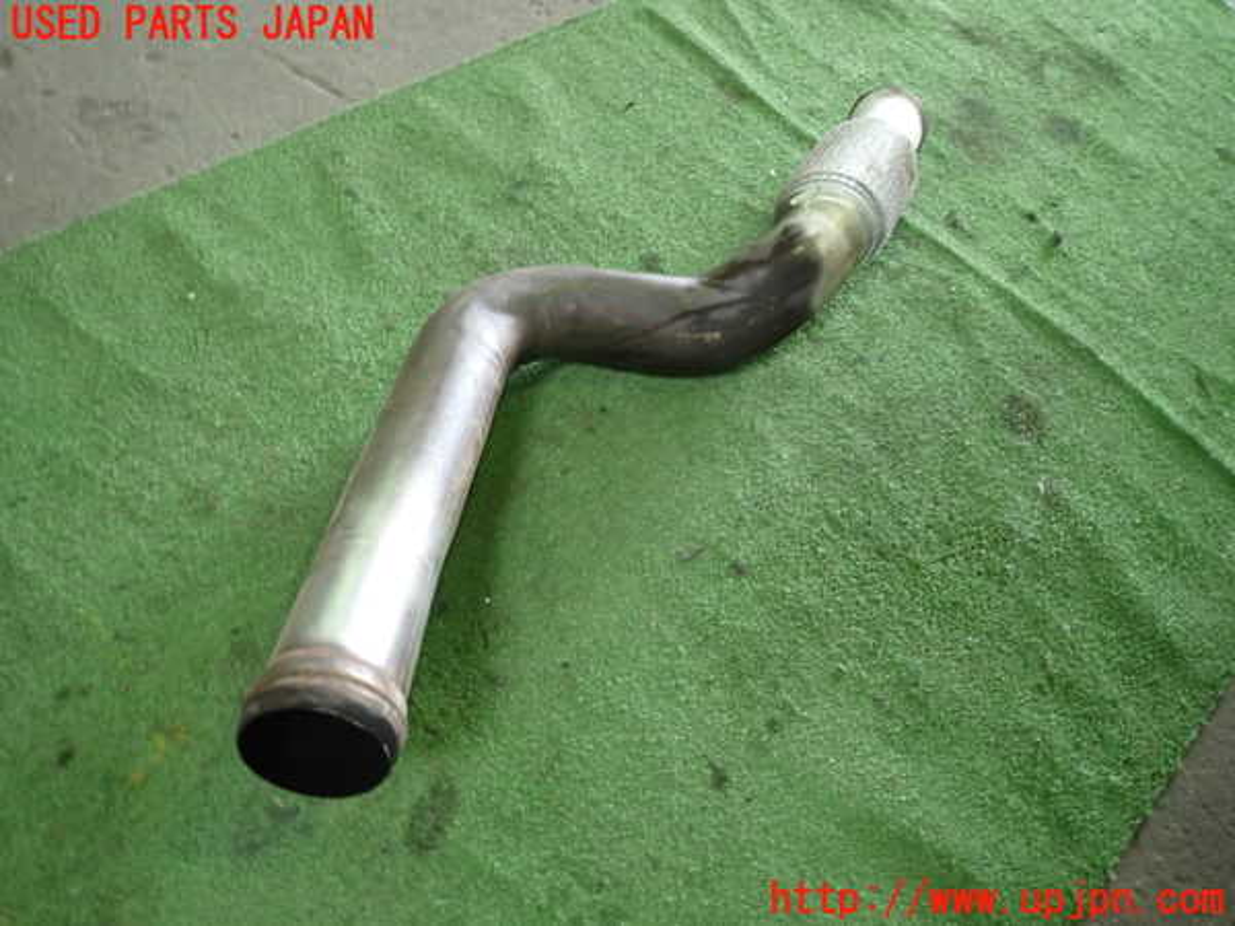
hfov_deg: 69.4
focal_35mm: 25
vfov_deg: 54.9
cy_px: 463
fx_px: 892
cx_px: 618
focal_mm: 4.5
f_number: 2
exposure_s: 1/30
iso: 250
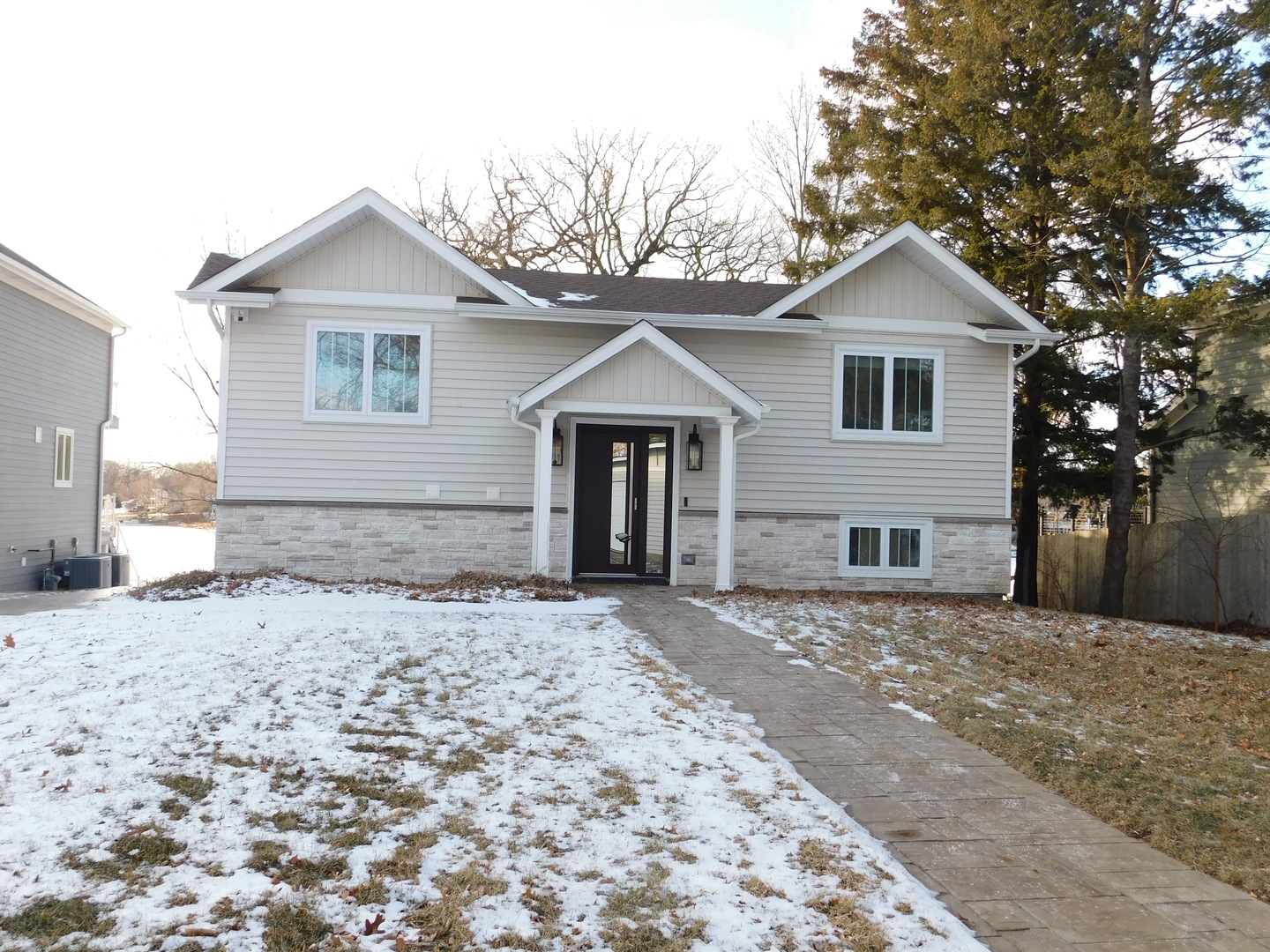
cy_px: 476
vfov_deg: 46.8
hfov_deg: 60.0
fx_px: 1101
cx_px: 635
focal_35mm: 30
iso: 125
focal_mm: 5.3
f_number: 3.2
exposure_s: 1/200
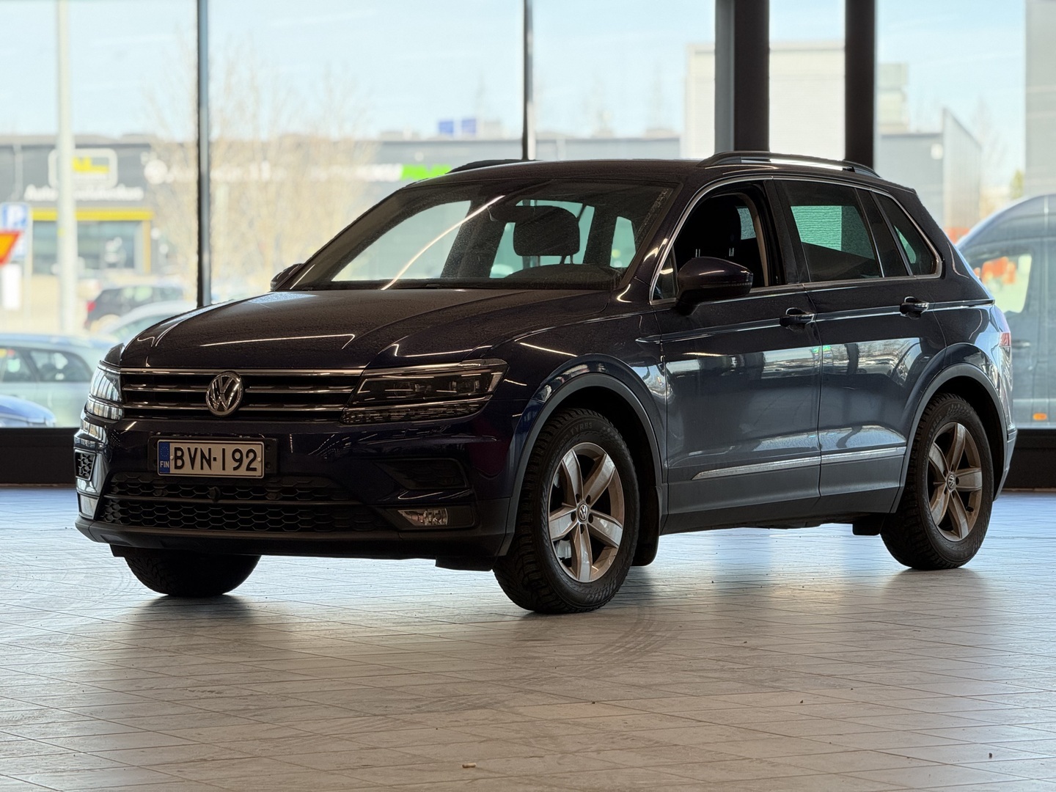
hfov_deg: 16.4
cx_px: 528
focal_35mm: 120
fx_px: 3661
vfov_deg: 12.3
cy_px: 396
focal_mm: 15.66
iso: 160
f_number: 2.8
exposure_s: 1/99
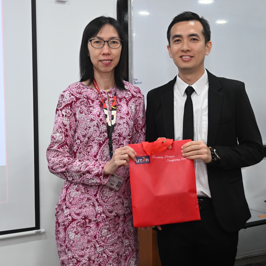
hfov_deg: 30.7
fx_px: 484
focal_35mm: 56
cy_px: 133
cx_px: 147
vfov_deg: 30.7
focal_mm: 29
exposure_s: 1/125
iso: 640
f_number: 4.5
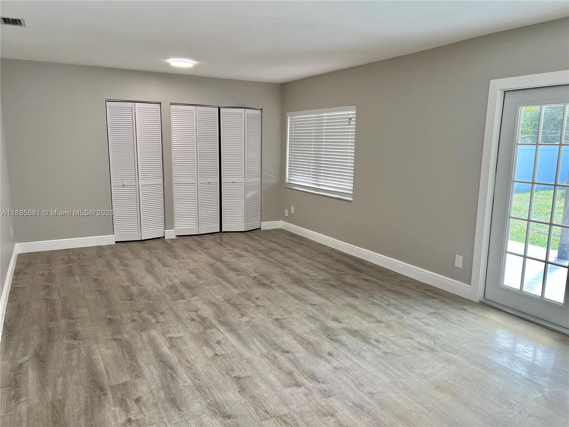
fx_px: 427
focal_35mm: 26
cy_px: 214
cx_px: 284
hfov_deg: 67.3
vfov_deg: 53.1
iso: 64
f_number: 1.5
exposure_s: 1/146
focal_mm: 5.7
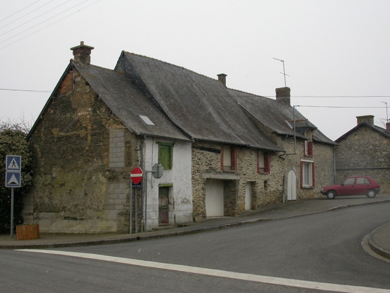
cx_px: 195
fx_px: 507
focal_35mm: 45
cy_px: 146
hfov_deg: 42.1
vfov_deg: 32.2
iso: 100
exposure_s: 1/119
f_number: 4.4
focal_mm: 9.3
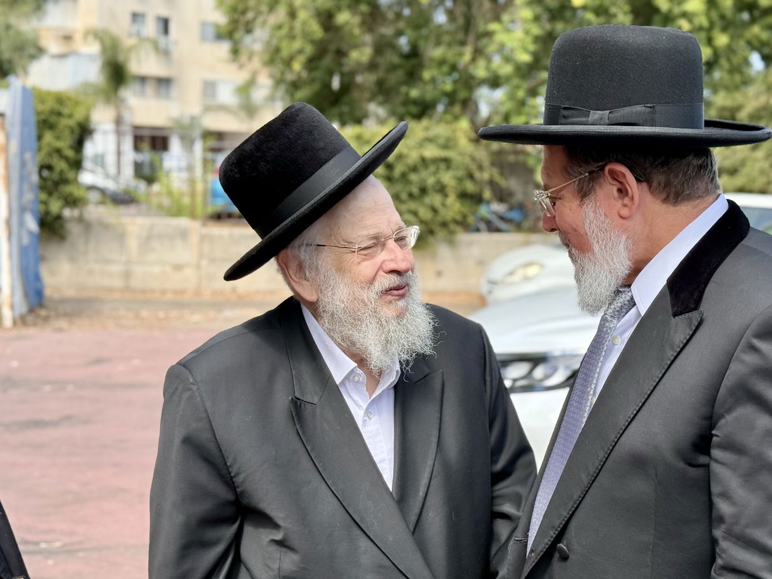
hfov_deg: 34.3
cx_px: 432
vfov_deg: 26.1
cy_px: 303
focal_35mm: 56
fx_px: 1249
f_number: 1.78
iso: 64
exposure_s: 1/1377
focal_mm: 6.76
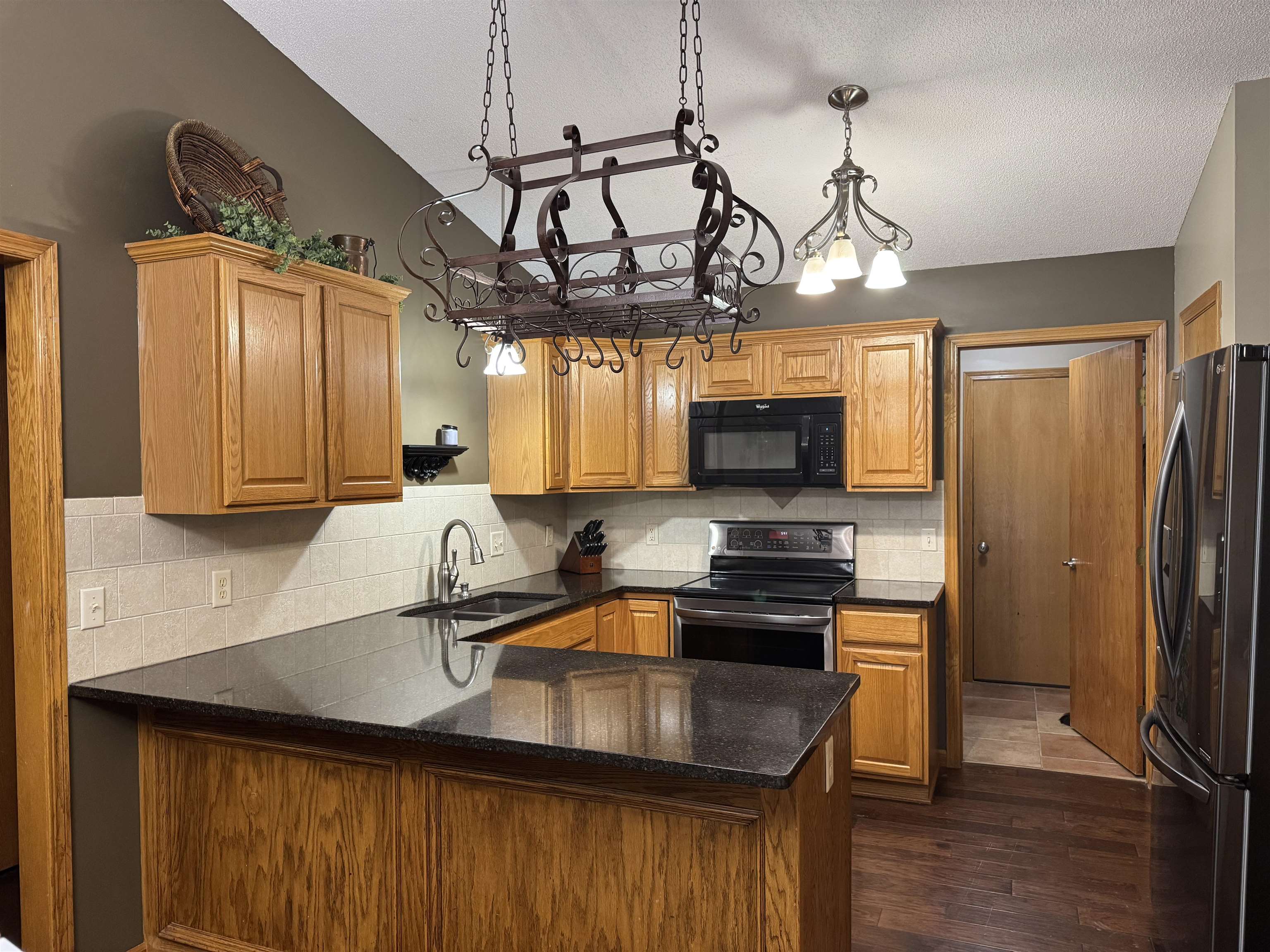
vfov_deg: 56.8
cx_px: 635
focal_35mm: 24
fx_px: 881
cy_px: 476
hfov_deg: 71.6
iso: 400
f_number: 1.78
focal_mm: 6.76
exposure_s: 1/60
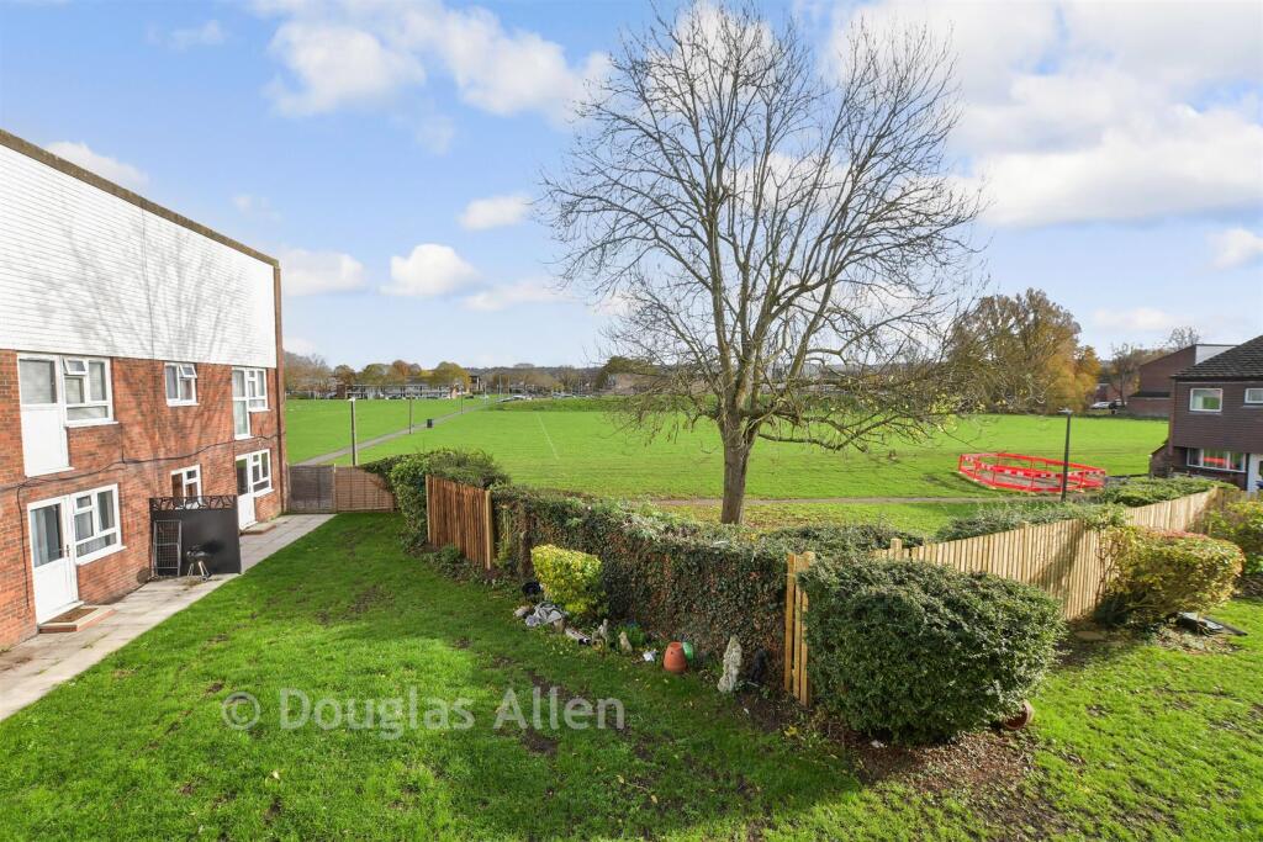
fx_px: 526
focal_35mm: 15
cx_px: 632
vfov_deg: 77.3
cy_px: 421
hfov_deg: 100.4
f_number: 8
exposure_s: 1/125
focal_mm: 10
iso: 100
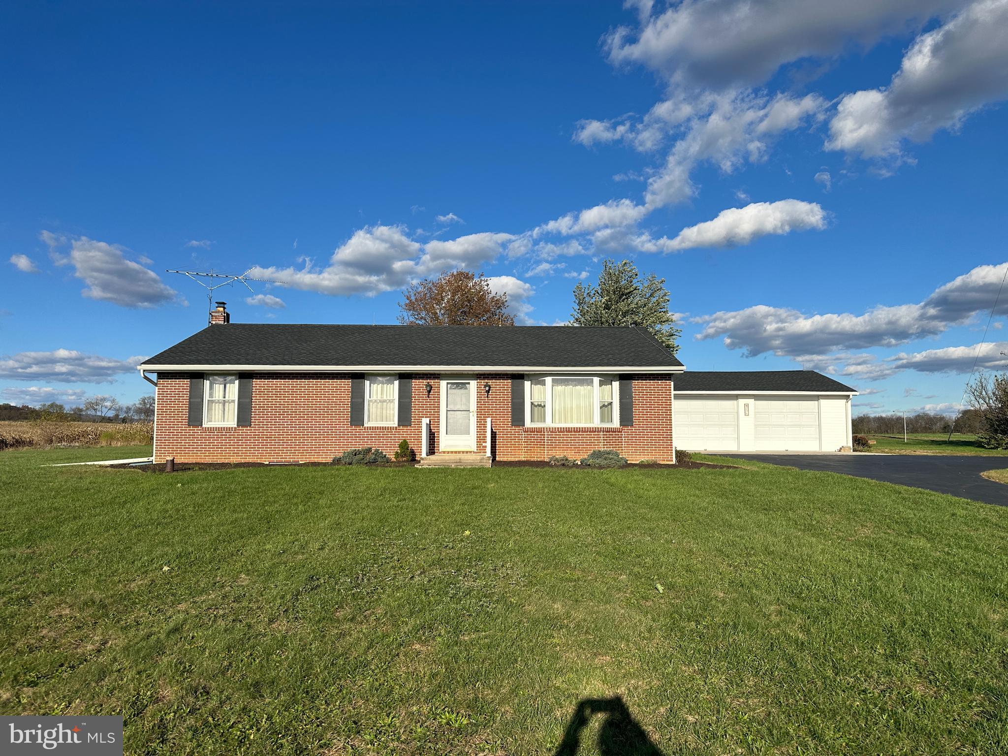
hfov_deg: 71.6
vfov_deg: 56.8
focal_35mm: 24
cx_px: 504
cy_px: 378
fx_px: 699
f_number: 1.78
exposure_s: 1/6211
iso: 80
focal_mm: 6.86
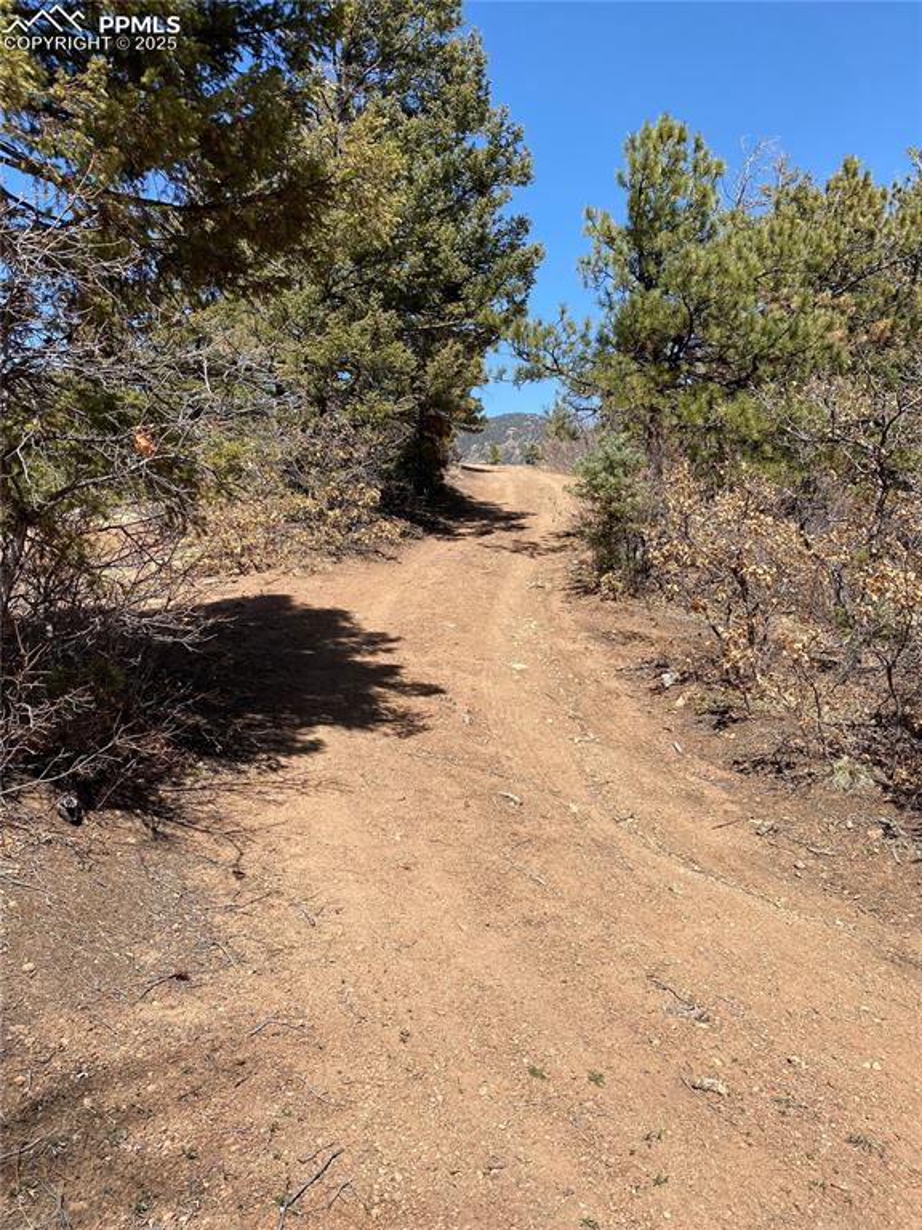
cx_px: 461
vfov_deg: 67.3
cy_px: 615
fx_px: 923
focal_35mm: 26
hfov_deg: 53.1
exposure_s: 1/2141
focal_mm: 4.25
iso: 32
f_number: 1.8
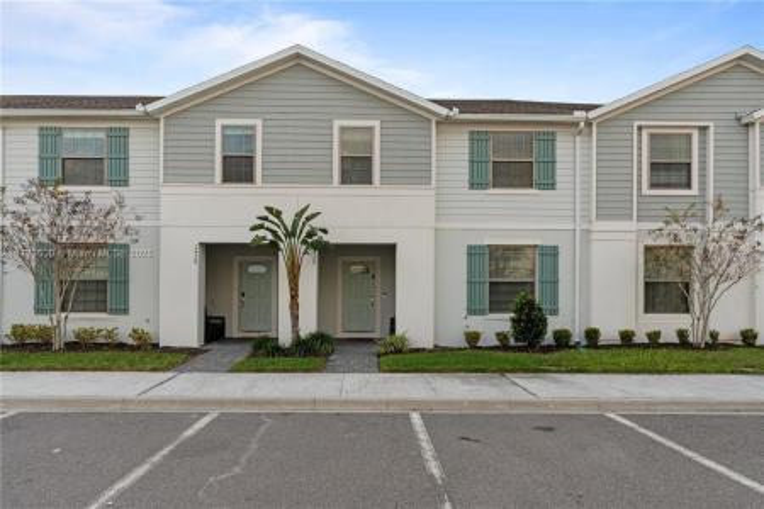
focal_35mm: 23
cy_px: 254
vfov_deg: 55.1
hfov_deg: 76.1
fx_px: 488
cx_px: 382
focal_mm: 23
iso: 100
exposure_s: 1/125
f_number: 4
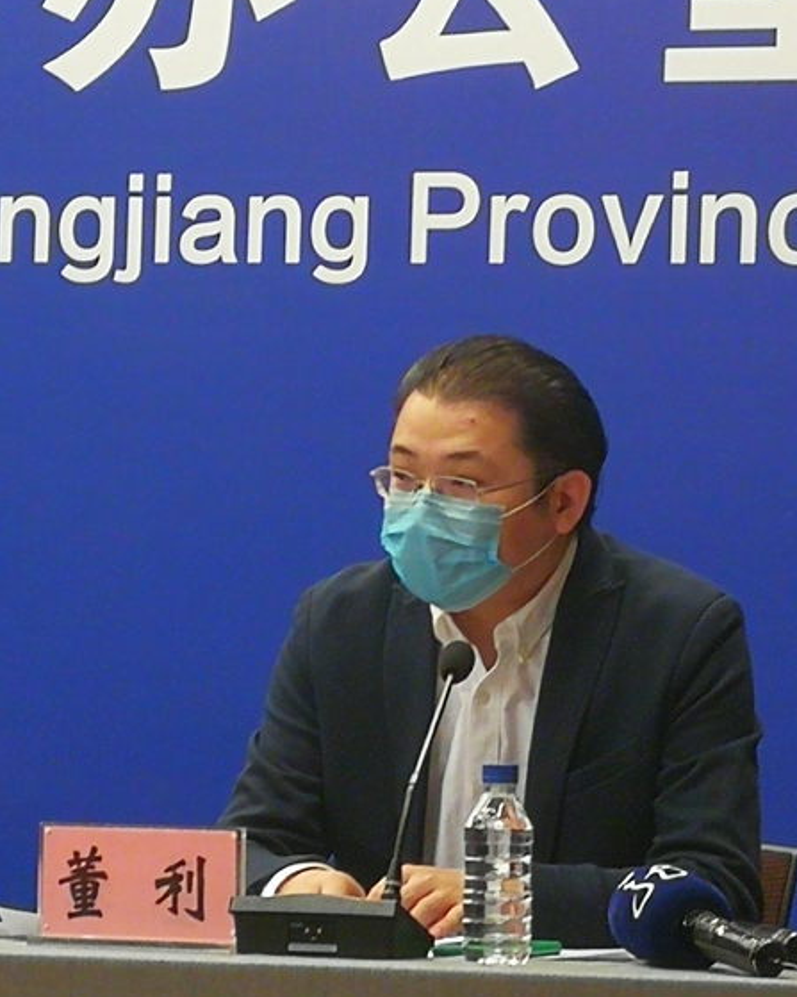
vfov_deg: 11.1
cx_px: 399
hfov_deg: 8.9
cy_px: 473
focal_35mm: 174
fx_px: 5132
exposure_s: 1/50
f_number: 2.2
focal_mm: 3.95
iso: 200
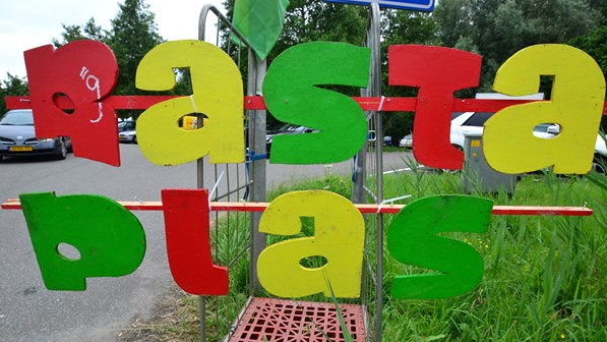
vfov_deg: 54.6
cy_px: 189
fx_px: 330
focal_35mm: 21
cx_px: 304
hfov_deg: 85.1
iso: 800
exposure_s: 1/500
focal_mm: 13
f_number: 11
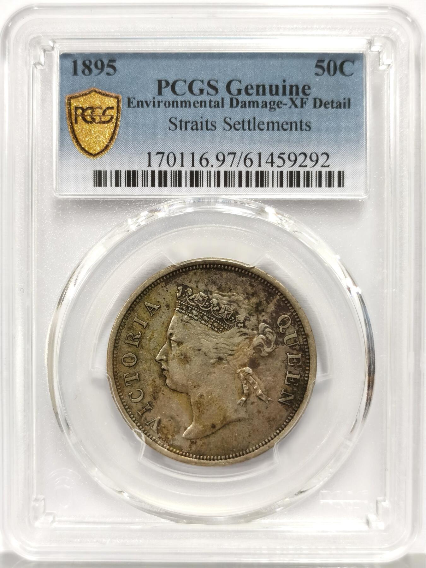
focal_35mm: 54
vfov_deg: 35.5
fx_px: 886
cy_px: 284
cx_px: 213
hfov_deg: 27.0
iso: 160
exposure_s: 1/100
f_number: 16
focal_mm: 5.56
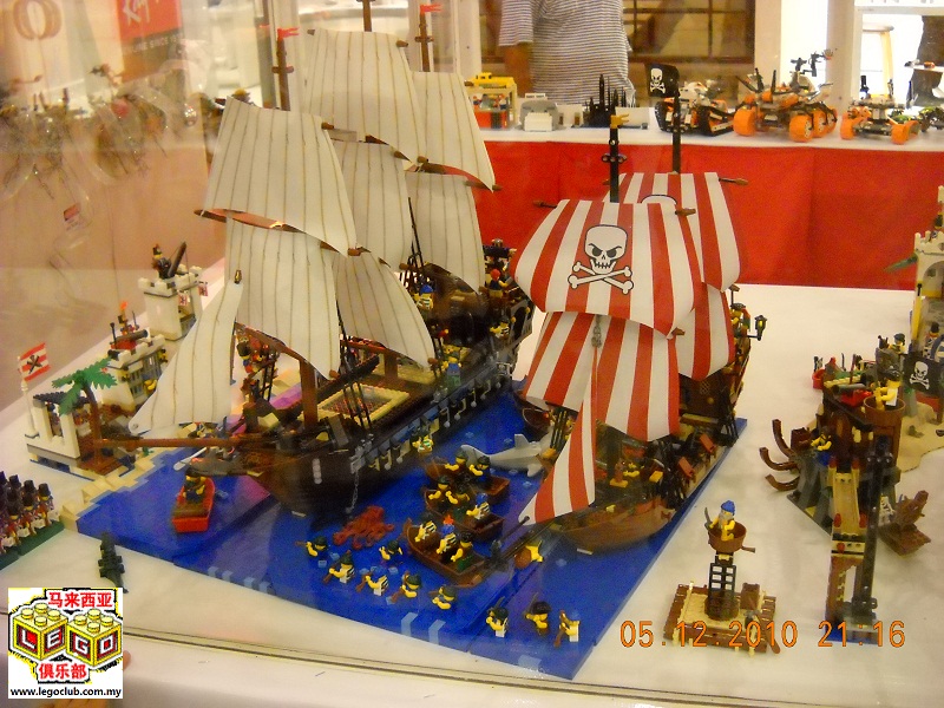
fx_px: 1118
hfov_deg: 45.8
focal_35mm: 41
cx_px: 472
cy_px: 354
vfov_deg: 35.1
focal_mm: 6.72
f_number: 3.1
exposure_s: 1/61
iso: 800
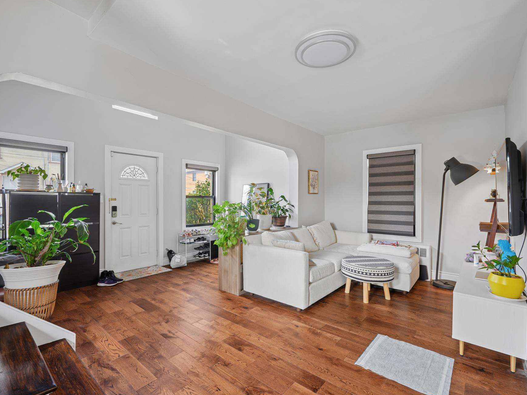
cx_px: 253
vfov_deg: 78.1
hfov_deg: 94.5
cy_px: 205
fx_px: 244
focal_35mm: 16
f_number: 9
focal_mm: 14
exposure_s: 1/1.25
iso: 125
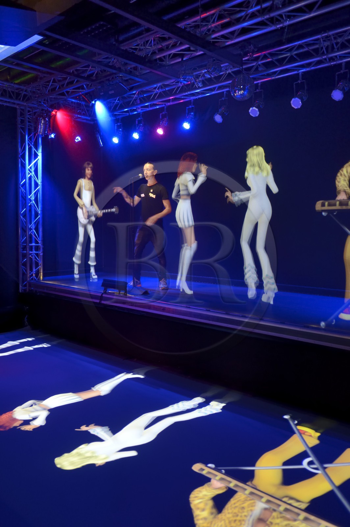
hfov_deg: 44.9
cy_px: 264
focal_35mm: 29
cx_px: 175
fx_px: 424
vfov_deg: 63.7
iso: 1600
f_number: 2.8
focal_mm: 29
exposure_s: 1/25
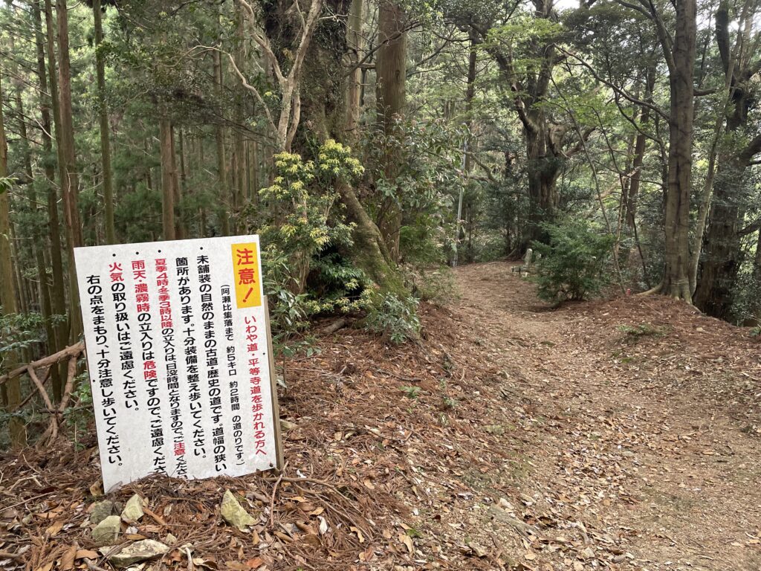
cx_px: 380
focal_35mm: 26
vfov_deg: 53.1
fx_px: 572
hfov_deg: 67.3
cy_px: 286
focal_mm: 4.2
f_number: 1.6
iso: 125
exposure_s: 1/121
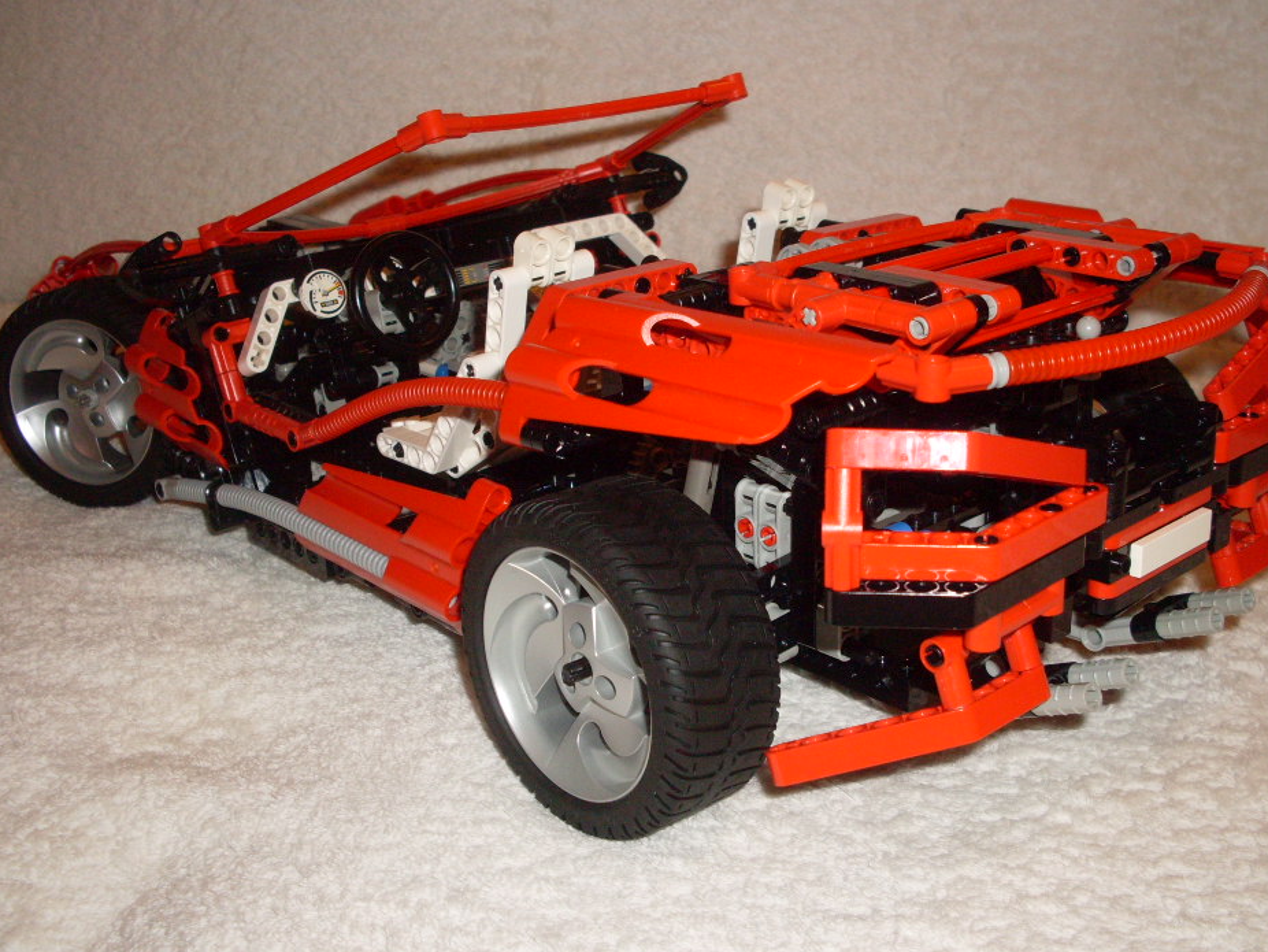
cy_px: 460
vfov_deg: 34.4
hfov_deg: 44.8
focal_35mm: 42
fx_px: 1539
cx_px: 668
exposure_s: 1/45
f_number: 2.8
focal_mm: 6.3
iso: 100
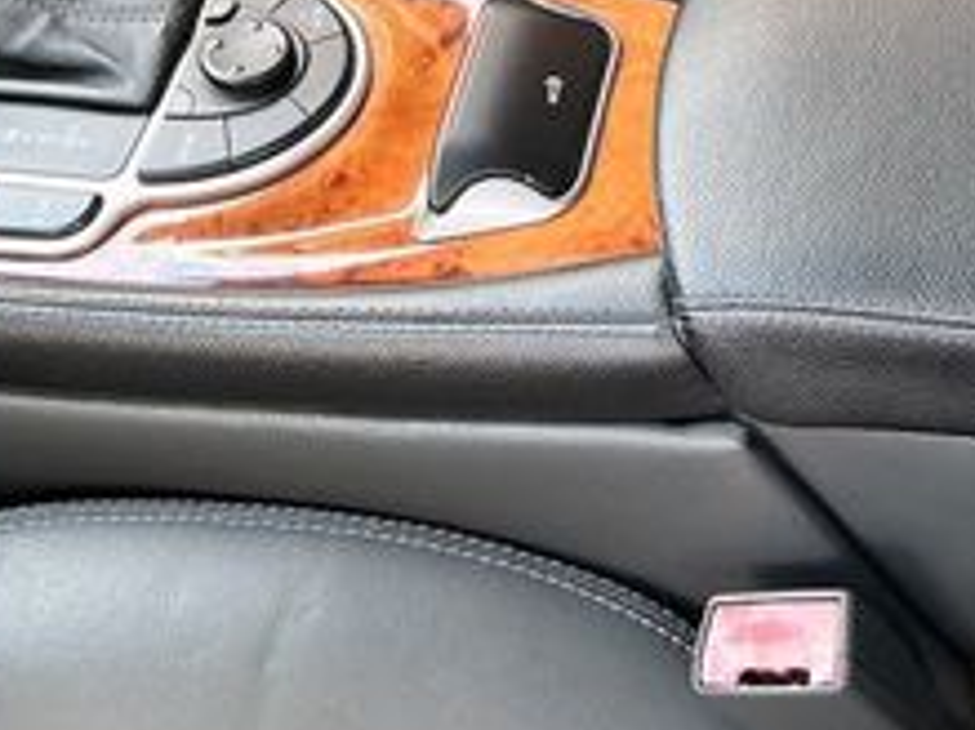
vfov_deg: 18.3
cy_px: -156
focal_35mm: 76
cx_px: 721
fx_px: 2139
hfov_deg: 25.4
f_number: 1.5
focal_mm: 5.7
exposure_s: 1/121
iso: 125
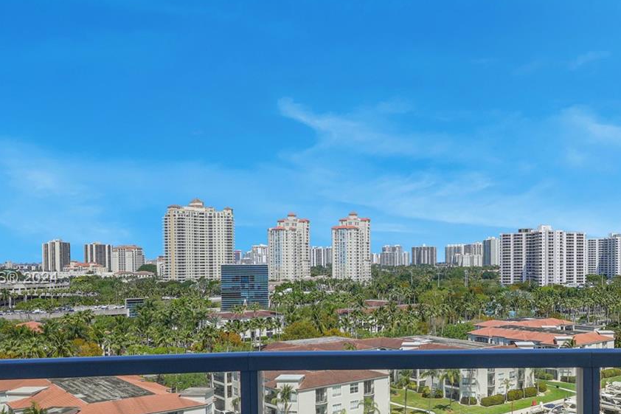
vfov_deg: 34.7
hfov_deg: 49.8
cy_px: 279
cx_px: 412
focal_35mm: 38
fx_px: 655
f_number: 9
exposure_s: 1/800
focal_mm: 20
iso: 100
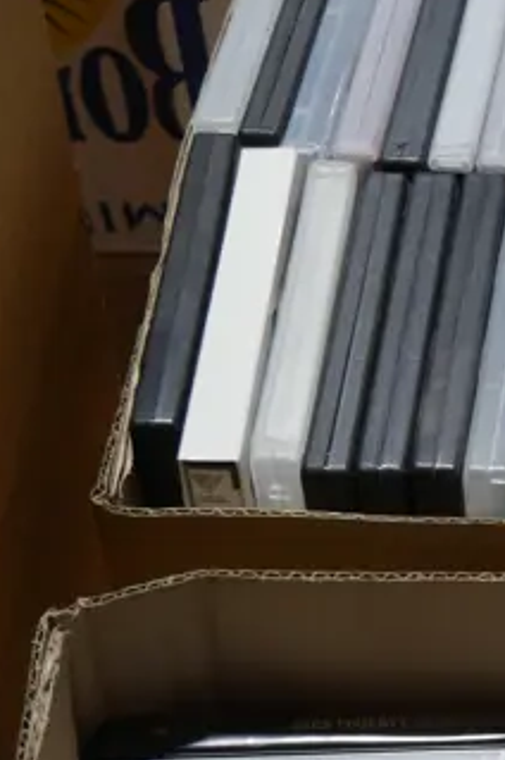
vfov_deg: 18.6
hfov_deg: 12.3
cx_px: 718
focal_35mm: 107
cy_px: 784
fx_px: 2256
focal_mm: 16
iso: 200
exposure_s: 1/80
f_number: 3.6
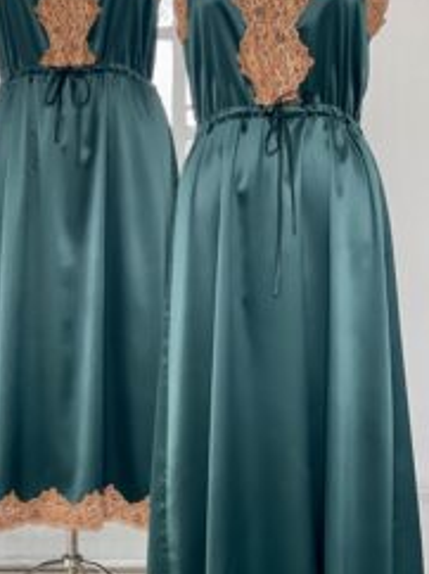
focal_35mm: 86
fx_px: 1424
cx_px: 102
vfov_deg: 22.7
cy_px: 216
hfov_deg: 17.0
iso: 100
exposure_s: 1/122
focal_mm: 6
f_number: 2
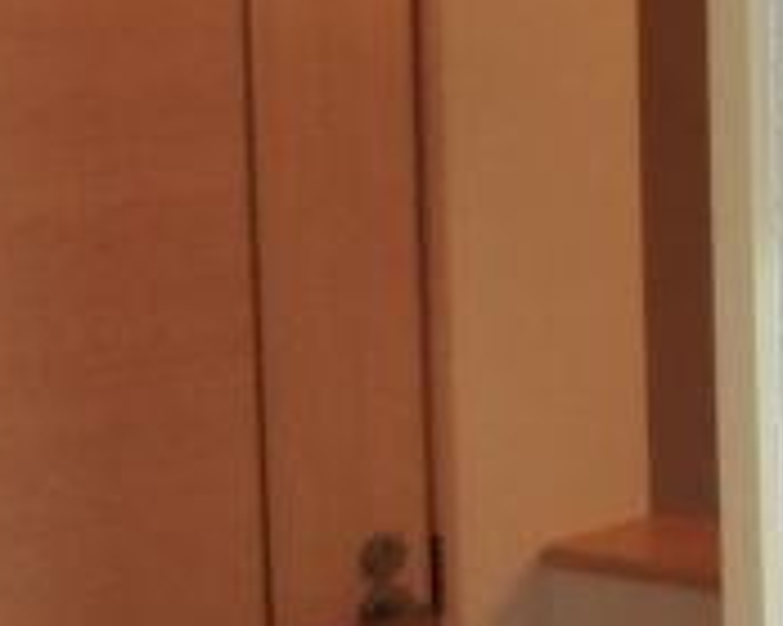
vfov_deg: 17.8
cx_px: 1382
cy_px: 171
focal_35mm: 86
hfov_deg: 18.0
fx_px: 1992
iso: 320
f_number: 3.2
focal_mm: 4.3
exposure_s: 1/60
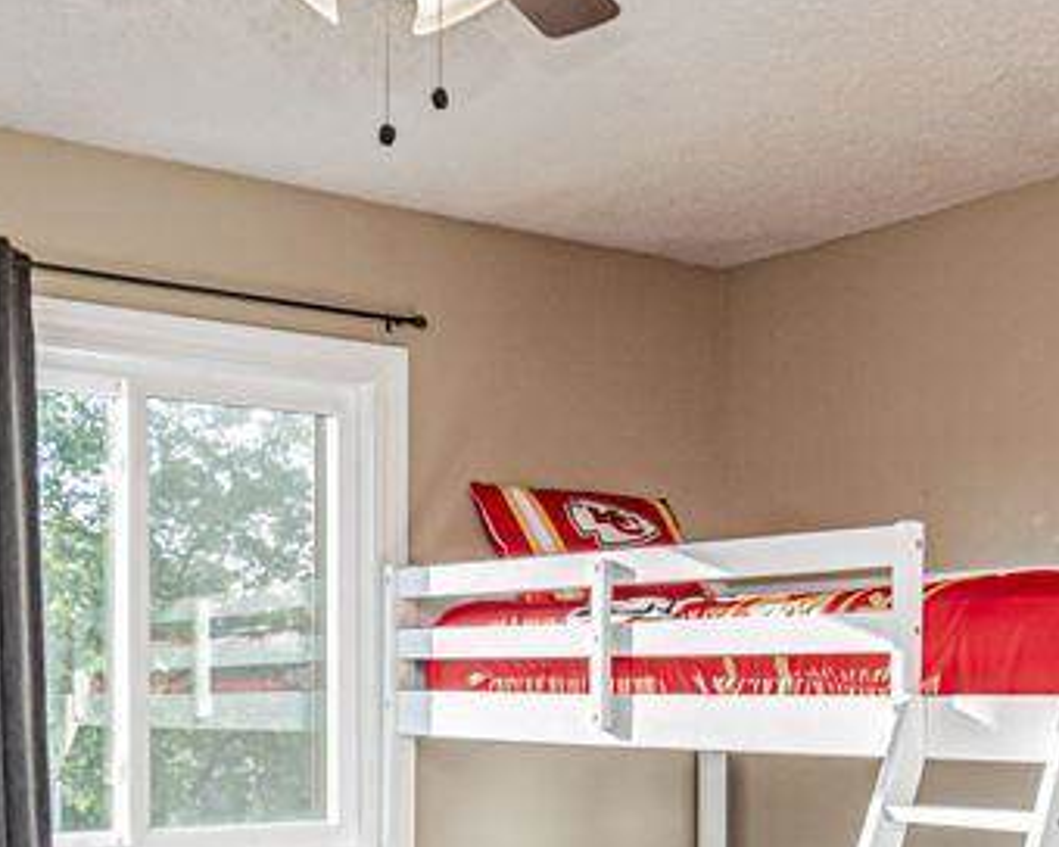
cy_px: 693
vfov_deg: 27.9
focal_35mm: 53
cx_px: 570
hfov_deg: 35.3
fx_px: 1661
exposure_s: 1/60
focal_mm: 10
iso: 800
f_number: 10
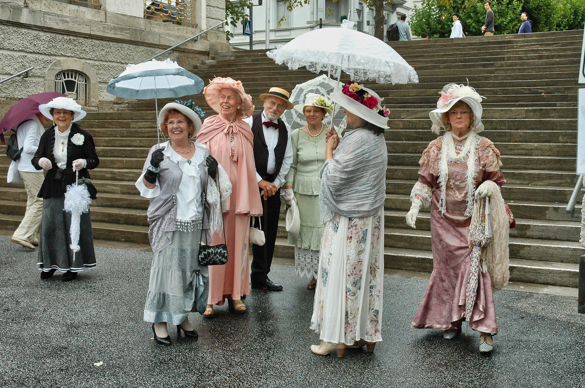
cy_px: 194
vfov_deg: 28.9
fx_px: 755
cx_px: 292
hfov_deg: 42.4
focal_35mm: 46
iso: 200
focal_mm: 31
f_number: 6.3
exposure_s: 1/160
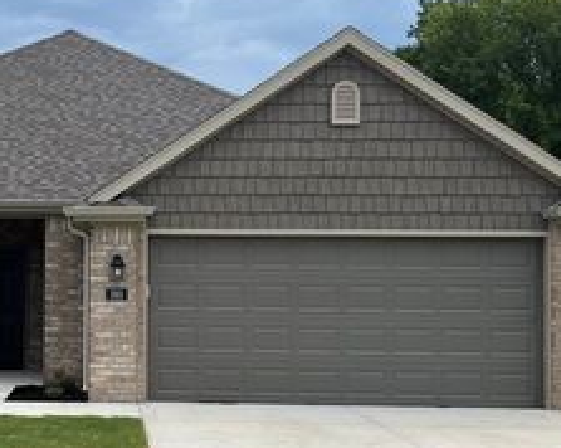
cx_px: 63
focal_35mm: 57
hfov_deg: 31.6
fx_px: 946
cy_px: 273
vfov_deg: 26.6
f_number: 1.6
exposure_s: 1/2410
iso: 50
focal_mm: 5.1
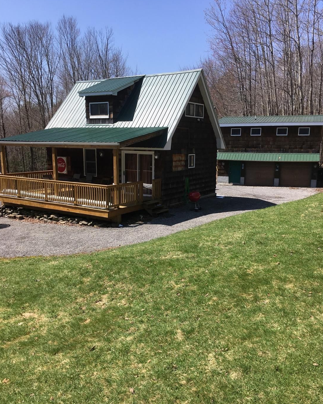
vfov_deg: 57.1
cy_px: 217
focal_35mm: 31
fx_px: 370
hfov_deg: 47.1
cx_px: 163
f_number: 2.2
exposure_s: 1/1326
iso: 25
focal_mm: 4.15
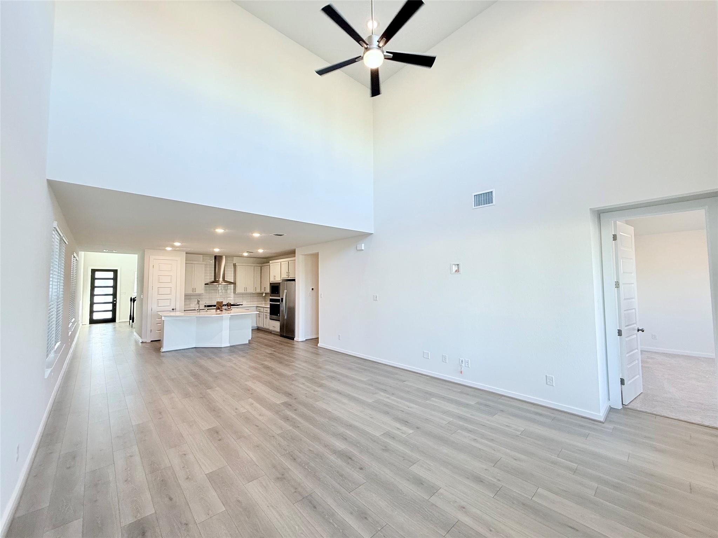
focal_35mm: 14
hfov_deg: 102.1
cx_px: 359
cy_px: 269
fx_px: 290
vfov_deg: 85.7
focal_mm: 2.22
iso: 100
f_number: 2.2
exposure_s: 1/120
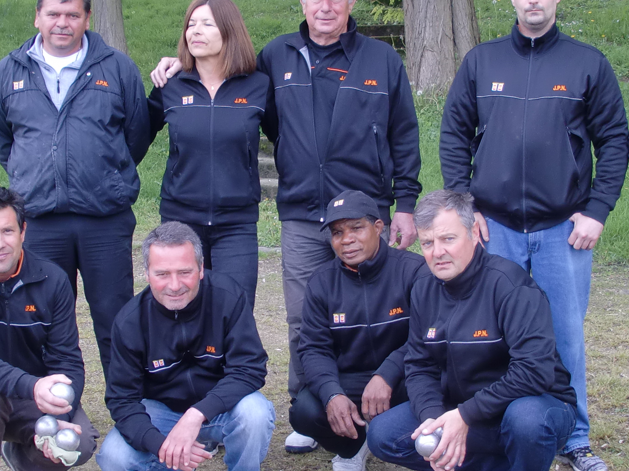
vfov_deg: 18.7
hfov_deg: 24.7
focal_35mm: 79
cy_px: 250
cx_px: 314
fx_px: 1435
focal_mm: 6.3
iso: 64
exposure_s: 1/80
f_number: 2.8
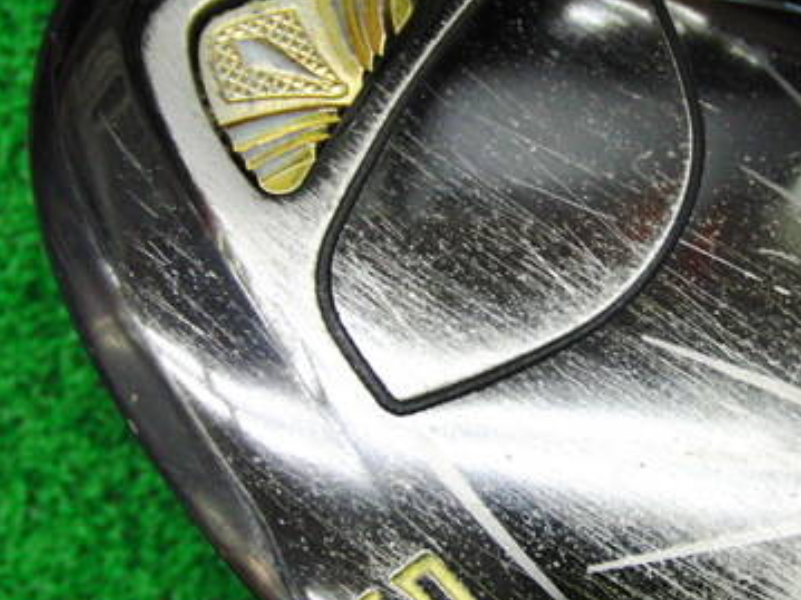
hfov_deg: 28.8
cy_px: 277
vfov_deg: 22.2
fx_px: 1527
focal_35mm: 66
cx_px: 640
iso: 400
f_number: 3.6
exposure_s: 1/50
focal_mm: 6.42
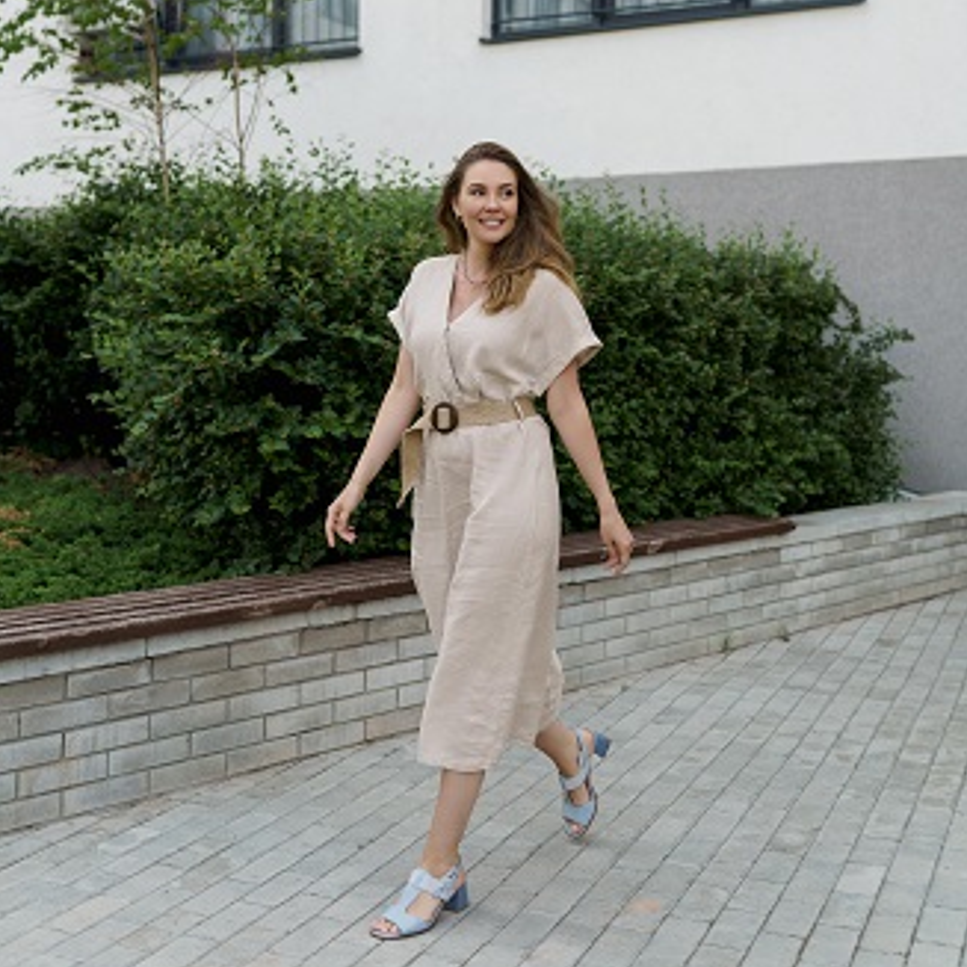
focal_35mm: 45
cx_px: 485
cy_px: 253
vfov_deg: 36.7
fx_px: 1422
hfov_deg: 37.6
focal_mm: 35
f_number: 2
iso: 100
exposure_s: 1/640
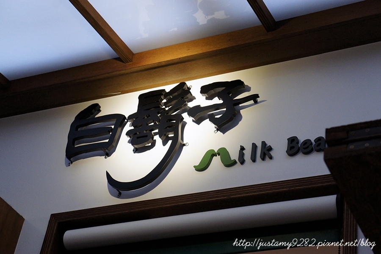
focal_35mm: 82
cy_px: 127
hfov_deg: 24.6
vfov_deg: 16.5
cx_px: 190
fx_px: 873
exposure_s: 1/100
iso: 1600
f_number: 5.6
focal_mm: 55
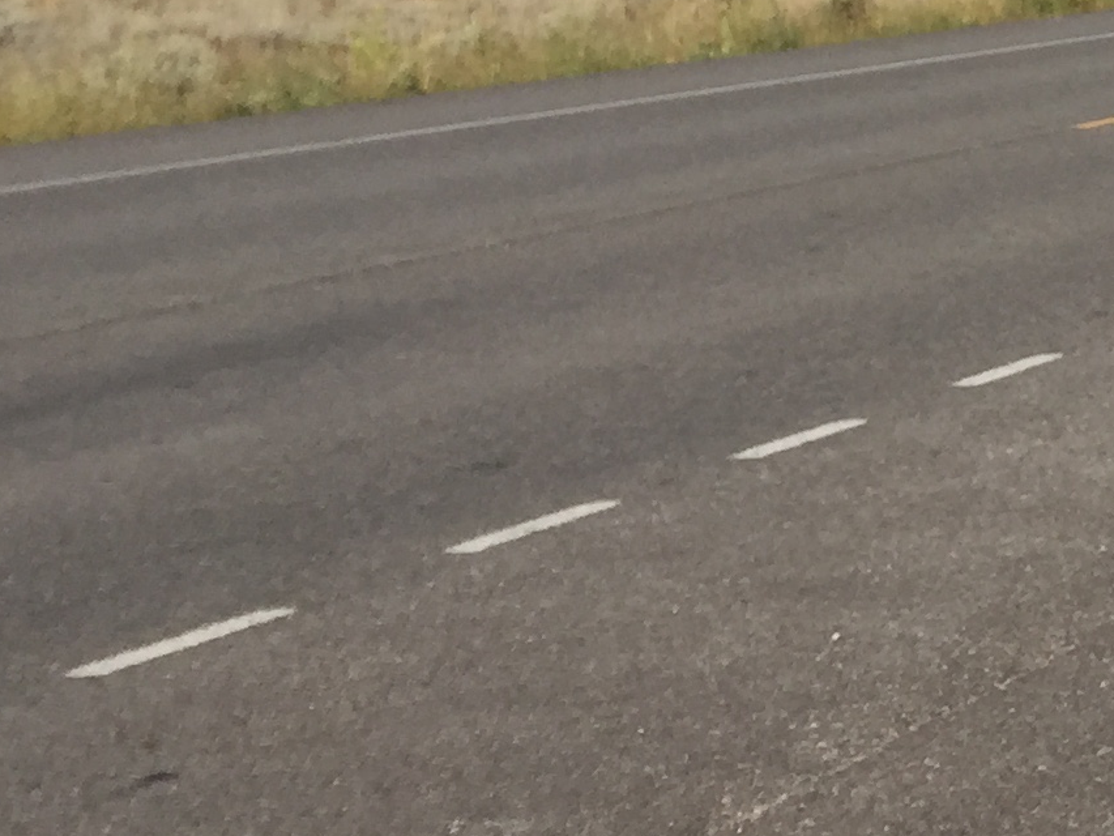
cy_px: -35
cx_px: 1790
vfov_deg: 13.1
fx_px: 3573
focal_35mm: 111
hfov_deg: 15.9
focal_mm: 4.15
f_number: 2.2
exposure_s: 1/1799
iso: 32
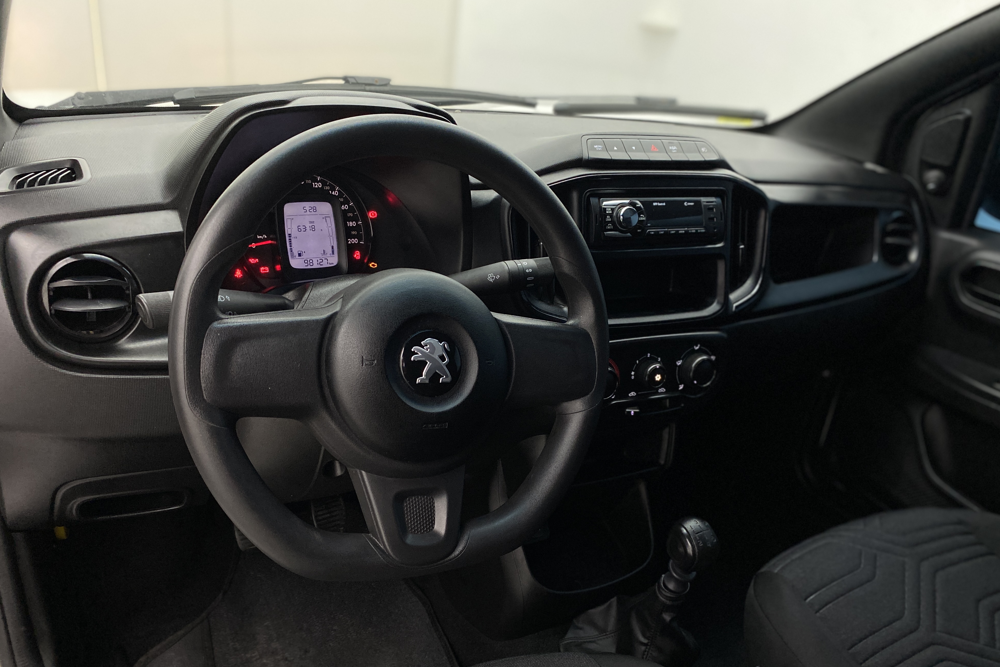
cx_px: 511
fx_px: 778
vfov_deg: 46.3
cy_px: 364
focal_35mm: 28
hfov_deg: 65.5
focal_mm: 4.25
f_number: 1.8
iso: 250
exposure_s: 1/60
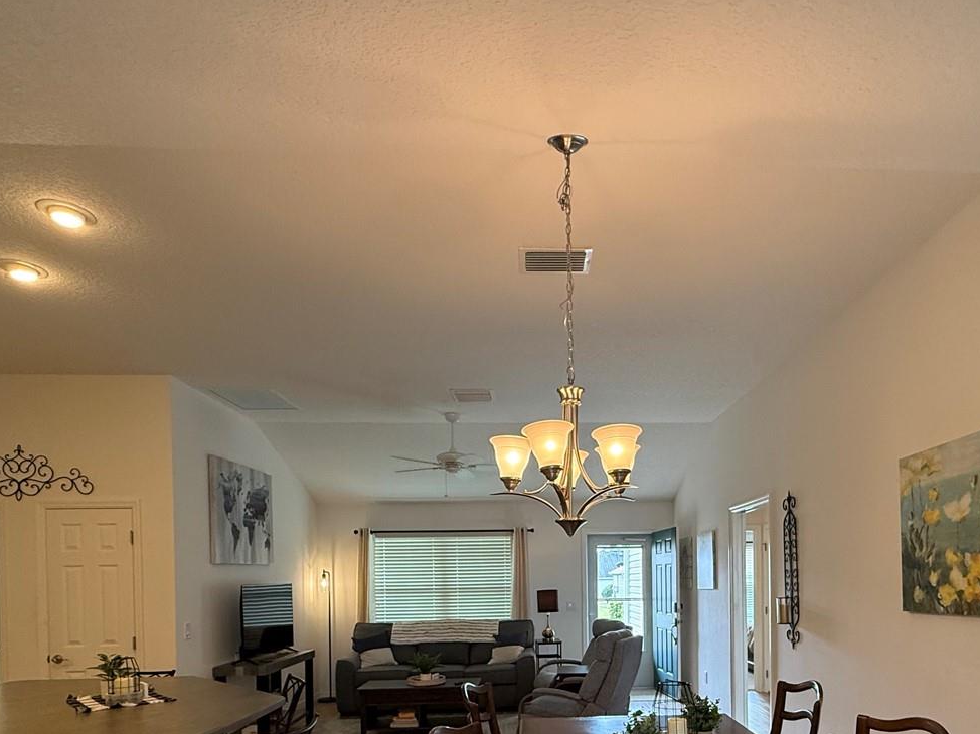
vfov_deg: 54.9
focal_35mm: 23
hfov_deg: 73.3
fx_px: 651
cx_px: 575
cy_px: 583
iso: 250
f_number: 2.2
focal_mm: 2.22
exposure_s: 1/120
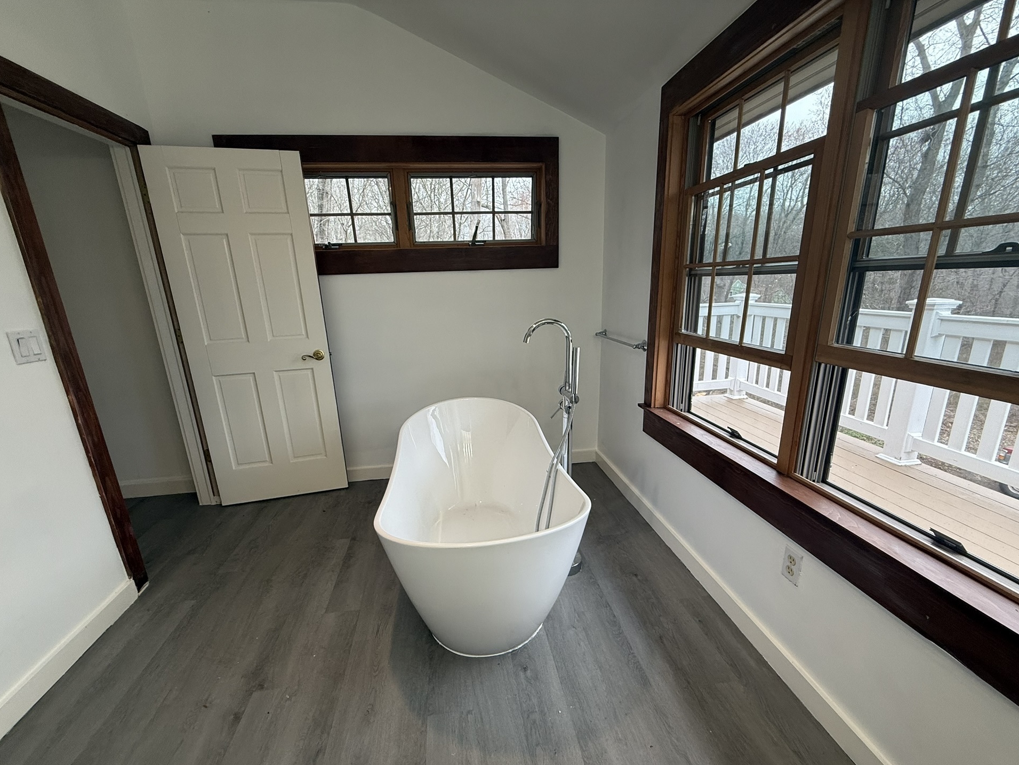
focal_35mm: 15
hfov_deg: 98.2
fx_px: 442
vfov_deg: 81.7
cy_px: 409
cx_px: 506
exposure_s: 1/120
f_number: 2.2
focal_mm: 2.22
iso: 125
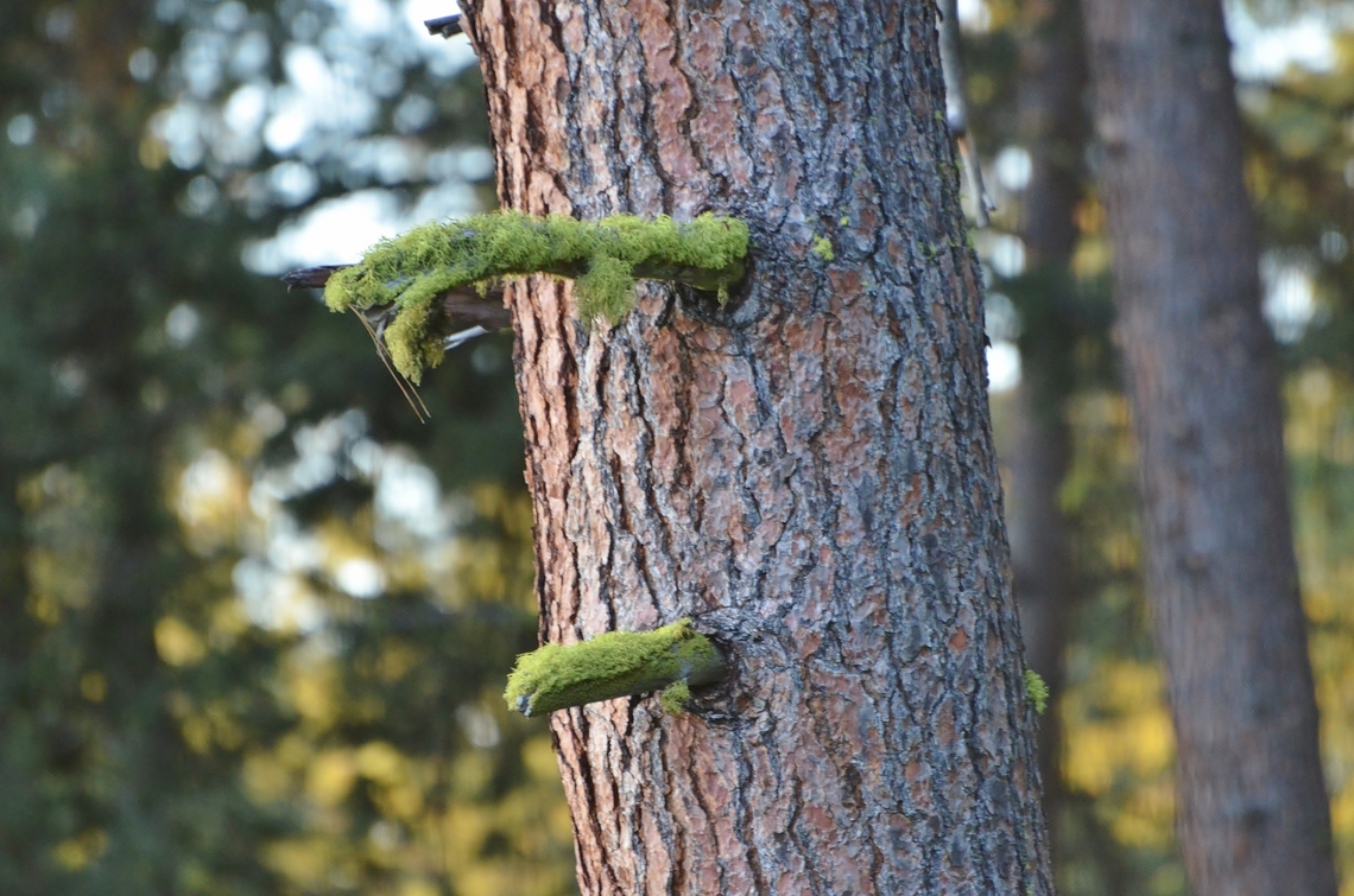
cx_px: 677
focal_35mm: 450
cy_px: 448
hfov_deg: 4.6
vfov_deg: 3.0
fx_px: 16889
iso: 2200
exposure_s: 1/125
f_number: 5.6
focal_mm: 300
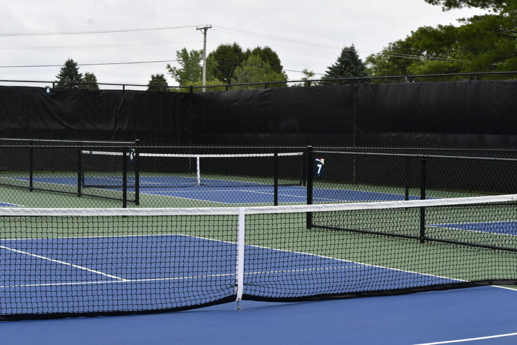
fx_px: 1178
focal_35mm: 82
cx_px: 258
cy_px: 172
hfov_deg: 24.8
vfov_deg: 16.7
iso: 110
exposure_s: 1/250
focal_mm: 55
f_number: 8
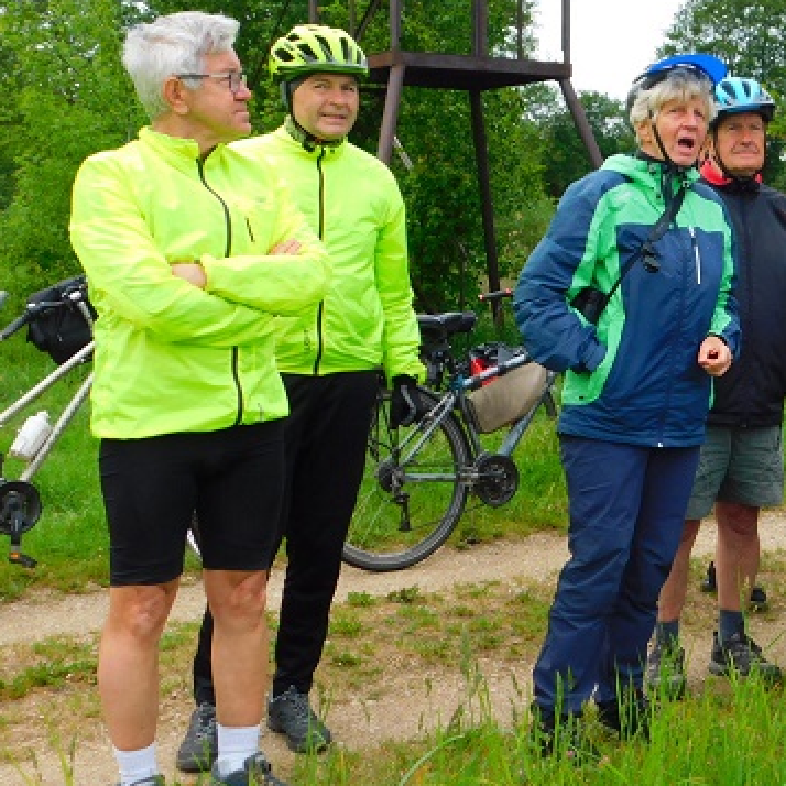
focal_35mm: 57
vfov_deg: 30.0
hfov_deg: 29.0
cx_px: 683
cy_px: 319
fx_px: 1464
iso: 125
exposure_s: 1/500
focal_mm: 6.3
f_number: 3.5
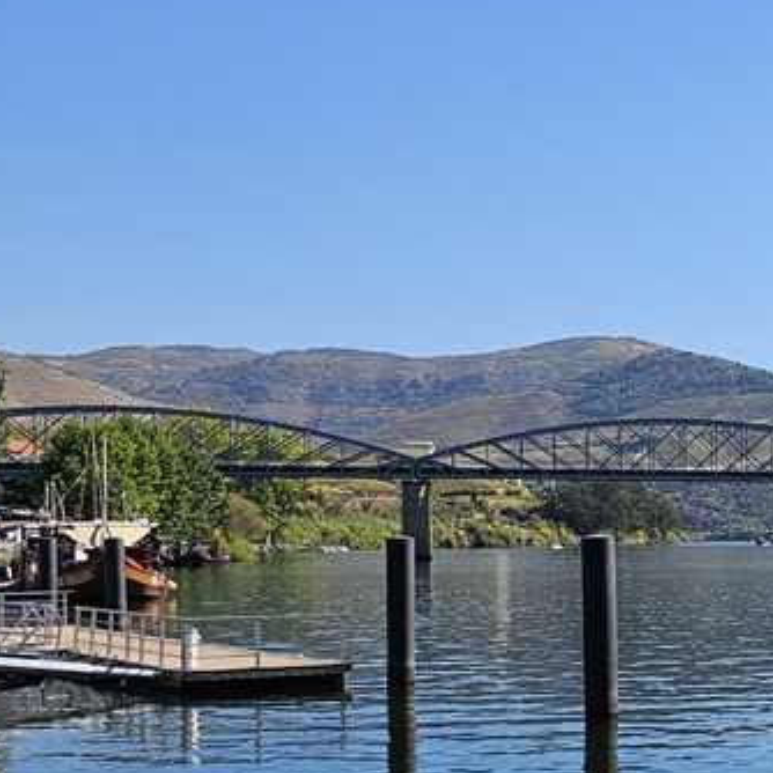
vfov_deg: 23.5
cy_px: 569
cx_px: 1284
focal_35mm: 73
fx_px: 1844
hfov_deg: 19.4
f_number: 1.7
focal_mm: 6.3
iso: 16
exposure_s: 1/1332
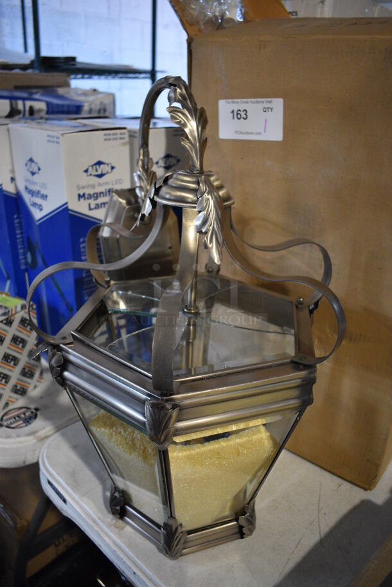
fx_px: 440
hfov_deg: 48.0
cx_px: 196
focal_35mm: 27
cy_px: 294
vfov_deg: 67.3
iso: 1600
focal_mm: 18
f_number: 3.5
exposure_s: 1/125
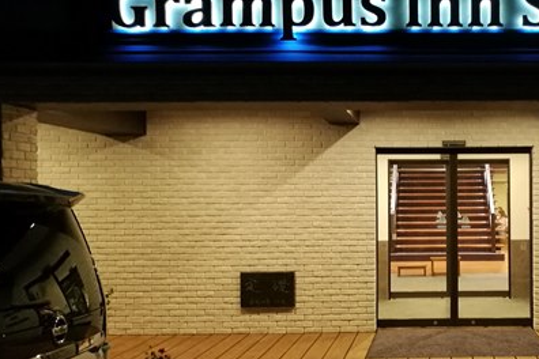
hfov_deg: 37.1
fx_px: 764
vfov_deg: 26.5
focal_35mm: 51
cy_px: 204
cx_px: 452
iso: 400
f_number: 2.2
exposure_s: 1/24
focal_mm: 4.5
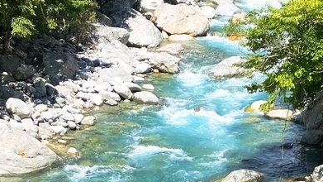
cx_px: 180
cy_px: 276
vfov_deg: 13.1
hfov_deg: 24.4
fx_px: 745
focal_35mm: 87
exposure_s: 1/2755
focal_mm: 4.25
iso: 32
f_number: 1.8
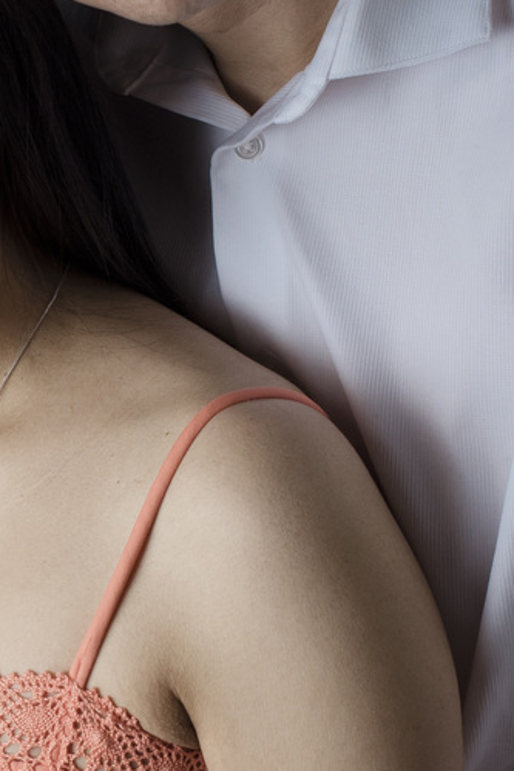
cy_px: 467
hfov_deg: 7.6
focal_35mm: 180
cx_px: -2
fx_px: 3852
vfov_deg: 11.4
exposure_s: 1/200
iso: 500
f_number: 3.5
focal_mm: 50
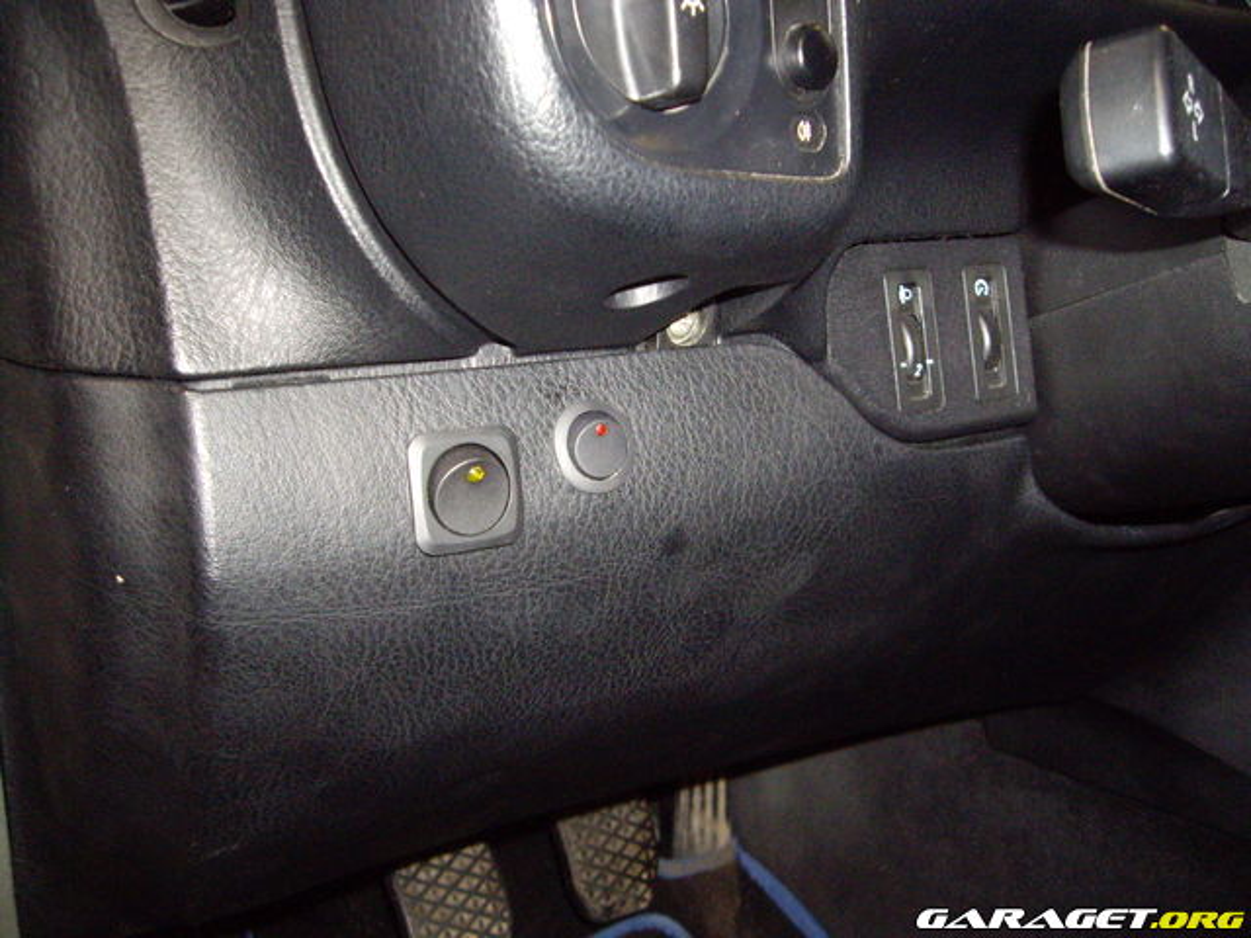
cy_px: 469
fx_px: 1373
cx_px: 626
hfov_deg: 49.0
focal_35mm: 38
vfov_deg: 37.7
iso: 400
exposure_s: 1/40
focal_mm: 6.2
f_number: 2.7
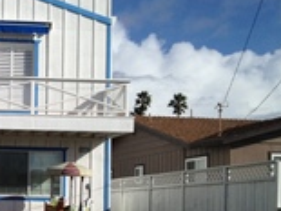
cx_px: -63
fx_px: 746
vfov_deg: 15.8
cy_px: 200
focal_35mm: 92
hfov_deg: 19.9
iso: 50
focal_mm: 4.28
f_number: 2.4
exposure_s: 1/4608
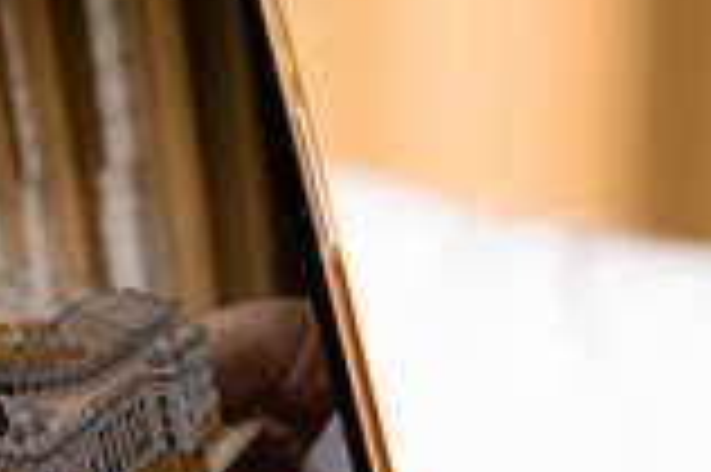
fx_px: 3295
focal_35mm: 167
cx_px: 126
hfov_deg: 12.3
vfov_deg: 8.2
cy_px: 342
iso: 250
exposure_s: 1/320
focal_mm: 40
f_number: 2.8
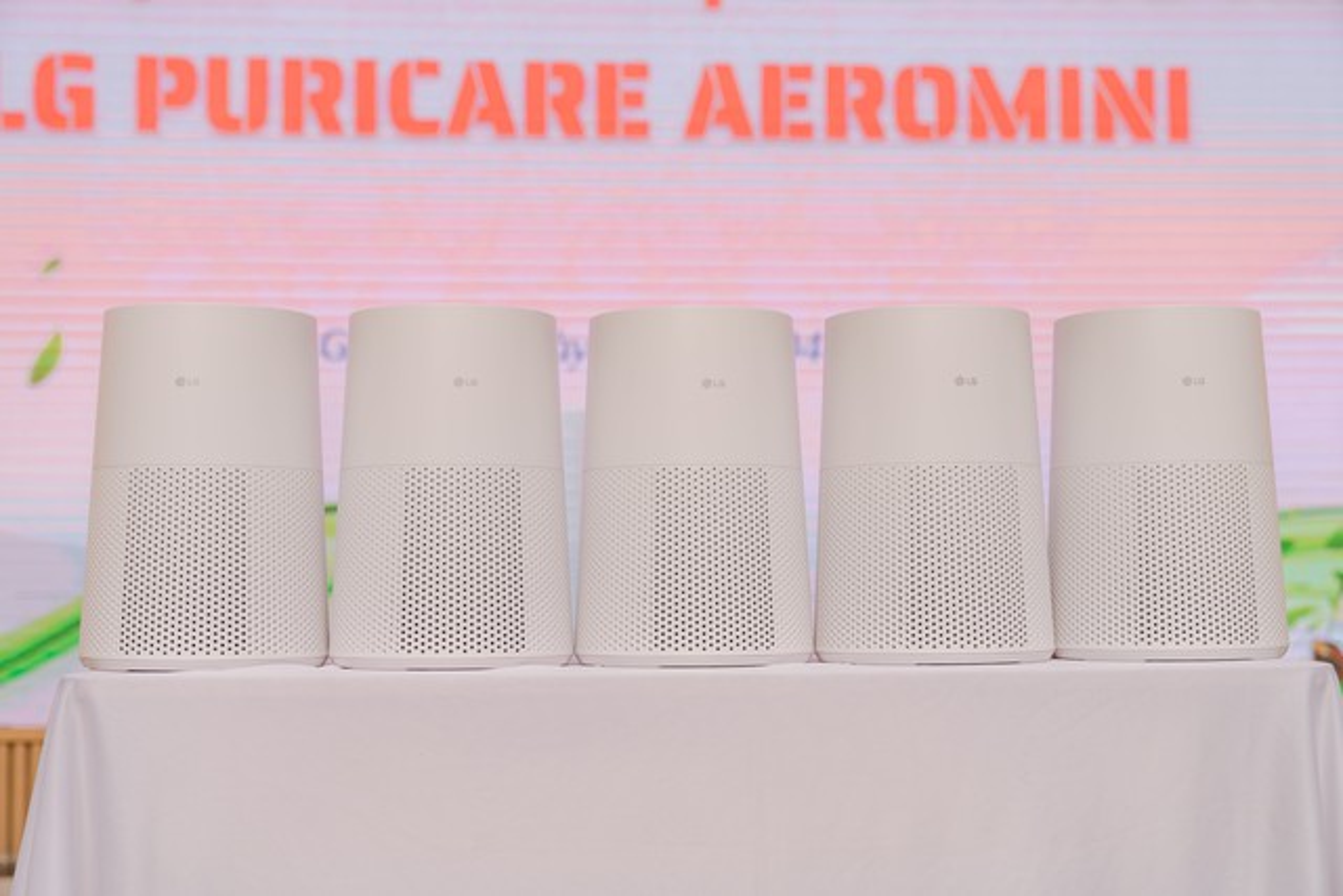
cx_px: 672
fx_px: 1903
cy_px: 448
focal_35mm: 51
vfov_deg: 26.5
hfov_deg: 38.9
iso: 100
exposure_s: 1/160
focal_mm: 51
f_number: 3.2
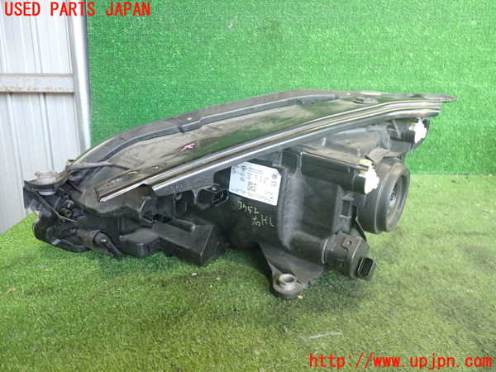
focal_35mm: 30
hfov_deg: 60.0
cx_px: 248
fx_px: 430
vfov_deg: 46.8
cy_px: 186
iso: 640
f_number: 2.3
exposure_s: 1/50
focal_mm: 5.4
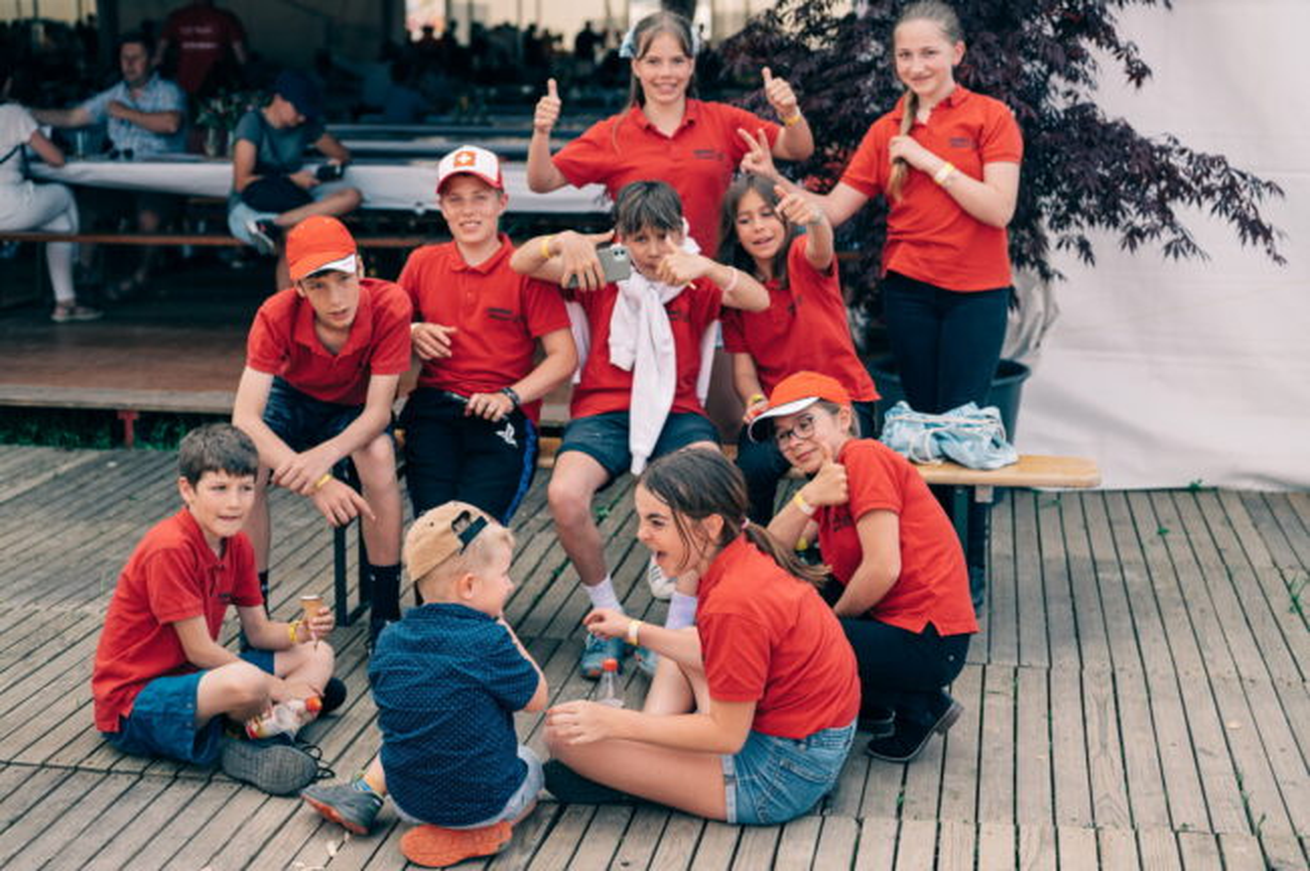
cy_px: 436
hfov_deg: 39.6
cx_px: 655
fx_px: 1818
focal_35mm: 50
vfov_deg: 26.9
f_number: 2.8
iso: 100
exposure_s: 1/500
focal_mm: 50
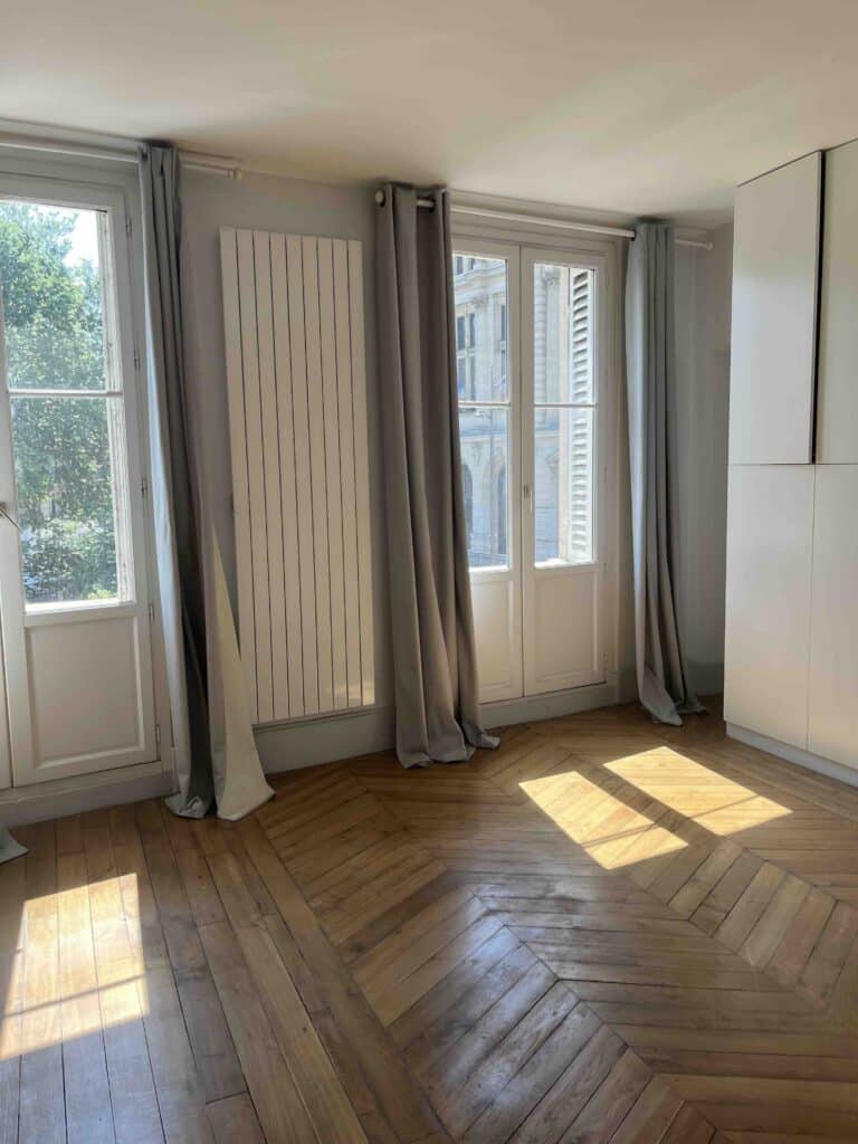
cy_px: 572
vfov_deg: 67.3
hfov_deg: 53.1
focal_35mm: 26
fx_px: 859
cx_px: 429
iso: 50
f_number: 1.6
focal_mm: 5.1
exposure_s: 1/313
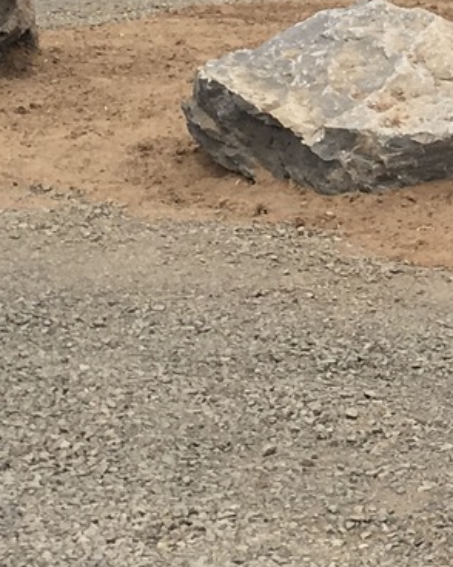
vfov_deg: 12.3
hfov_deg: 9.8
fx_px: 2583
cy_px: -72
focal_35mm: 154
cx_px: 636
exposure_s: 1/2481
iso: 25
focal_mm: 4.15
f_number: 2.2
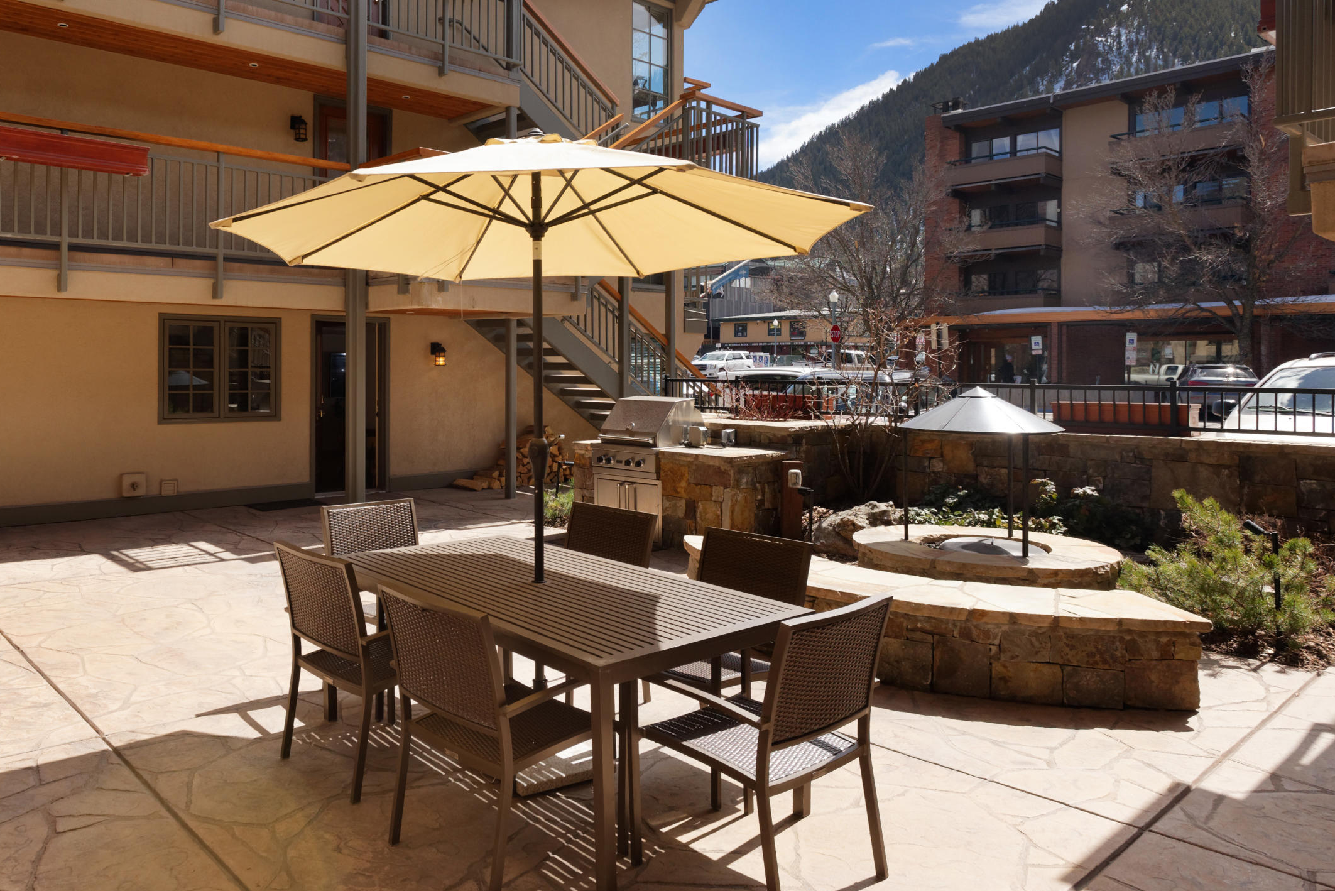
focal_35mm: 24
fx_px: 890
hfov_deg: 71.5
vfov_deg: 52.5
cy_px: 322
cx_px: 440
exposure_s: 1/1600
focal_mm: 17
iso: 640
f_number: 7.1
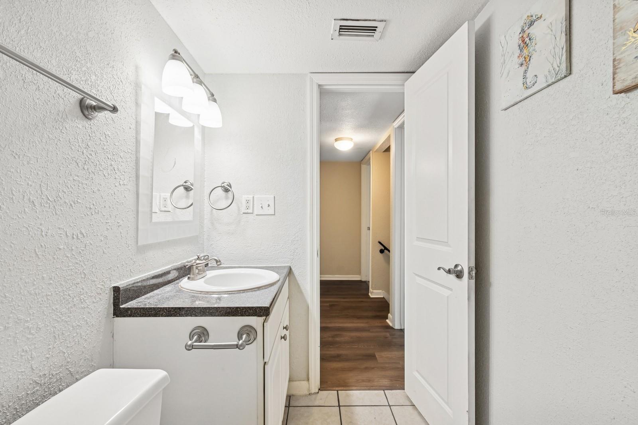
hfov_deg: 100.4
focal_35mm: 15
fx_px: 266
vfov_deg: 77.3
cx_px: 319
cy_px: 212
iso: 200
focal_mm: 10
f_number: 8
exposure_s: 1/10
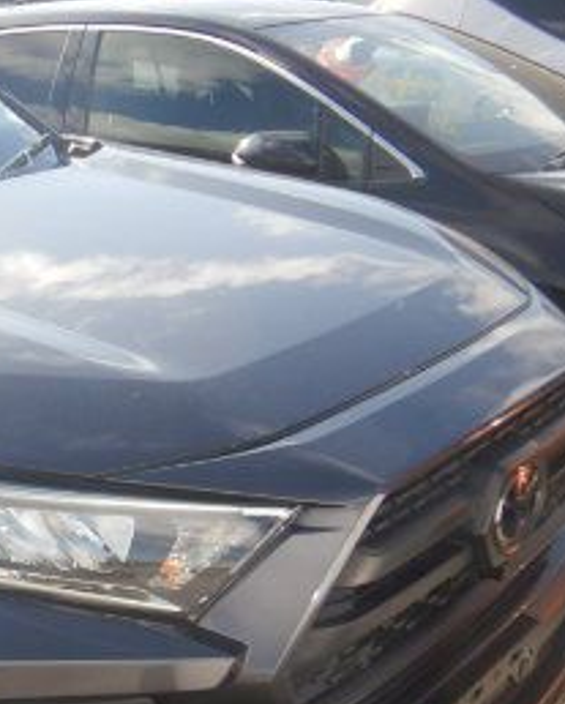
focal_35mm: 58
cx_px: -161
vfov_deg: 32.2
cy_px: 472
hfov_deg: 23.4
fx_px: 1210
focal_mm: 4.3
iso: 125
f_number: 2.8
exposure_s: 1/800
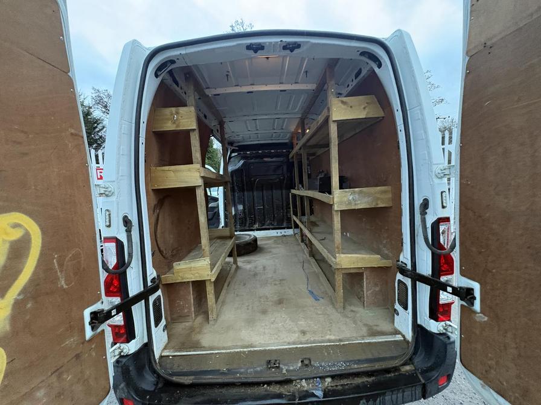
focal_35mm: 14
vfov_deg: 85.7
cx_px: 270
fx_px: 219
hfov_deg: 102.1
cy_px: 202
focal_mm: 2.22
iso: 500
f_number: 2.2
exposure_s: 1/60
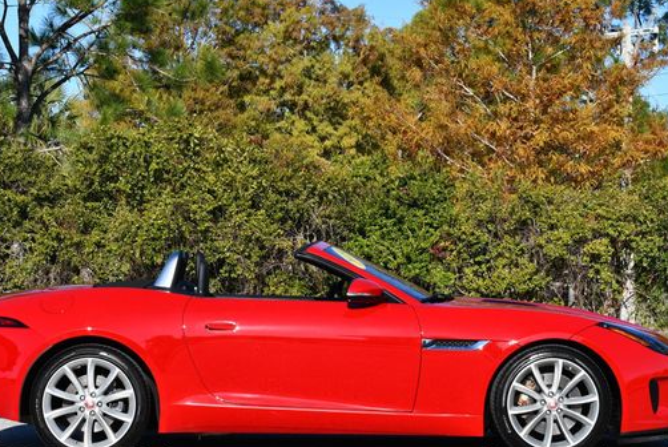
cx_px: 322
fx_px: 1988
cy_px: 247
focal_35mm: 107
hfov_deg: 19.1
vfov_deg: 12.8
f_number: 8
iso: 100
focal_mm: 42
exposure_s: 1/250
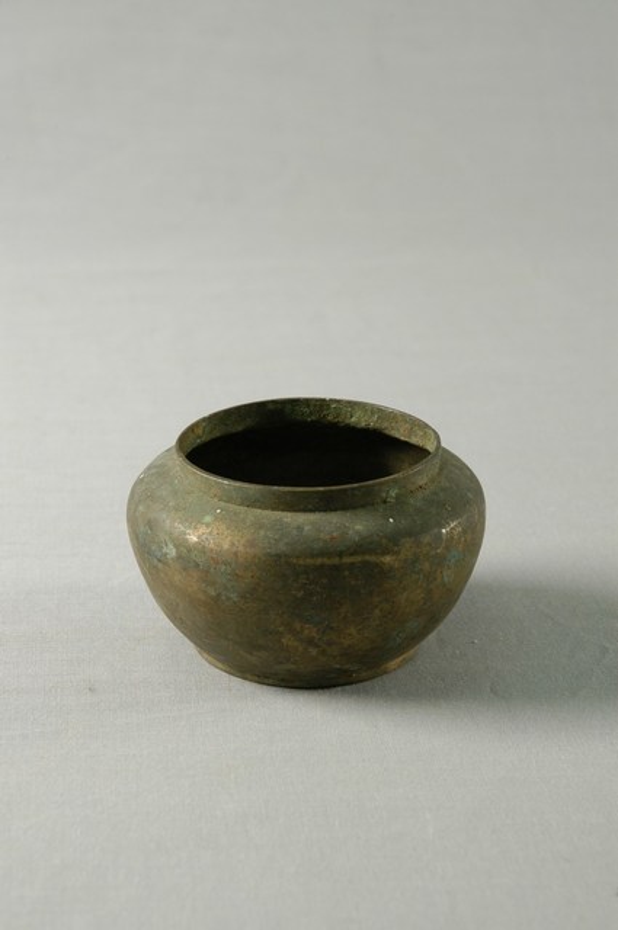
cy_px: 465
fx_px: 2711
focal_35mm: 105
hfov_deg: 13.0
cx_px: 309
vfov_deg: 19.5
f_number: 10
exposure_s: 1/4
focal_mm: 70
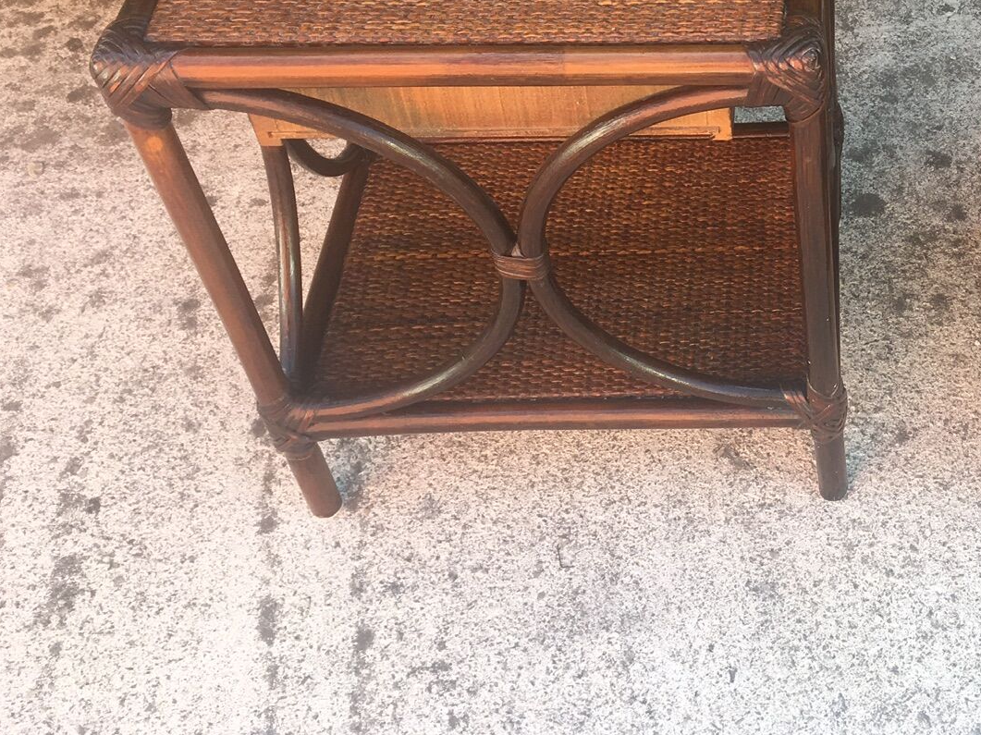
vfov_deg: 25.2
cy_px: 56
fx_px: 1586
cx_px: 898
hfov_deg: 32.5
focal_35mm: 56
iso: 25
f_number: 2.2
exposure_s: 1/104
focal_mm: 4.15
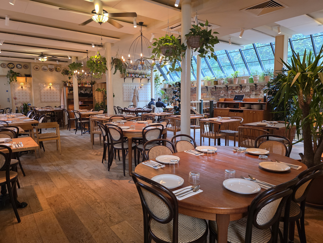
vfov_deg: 58.9
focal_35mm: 23
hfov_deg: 73.9
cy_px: 122
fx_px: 215
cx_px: 162
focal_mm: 6.3
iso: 320
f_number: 1.7
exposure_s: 1/100
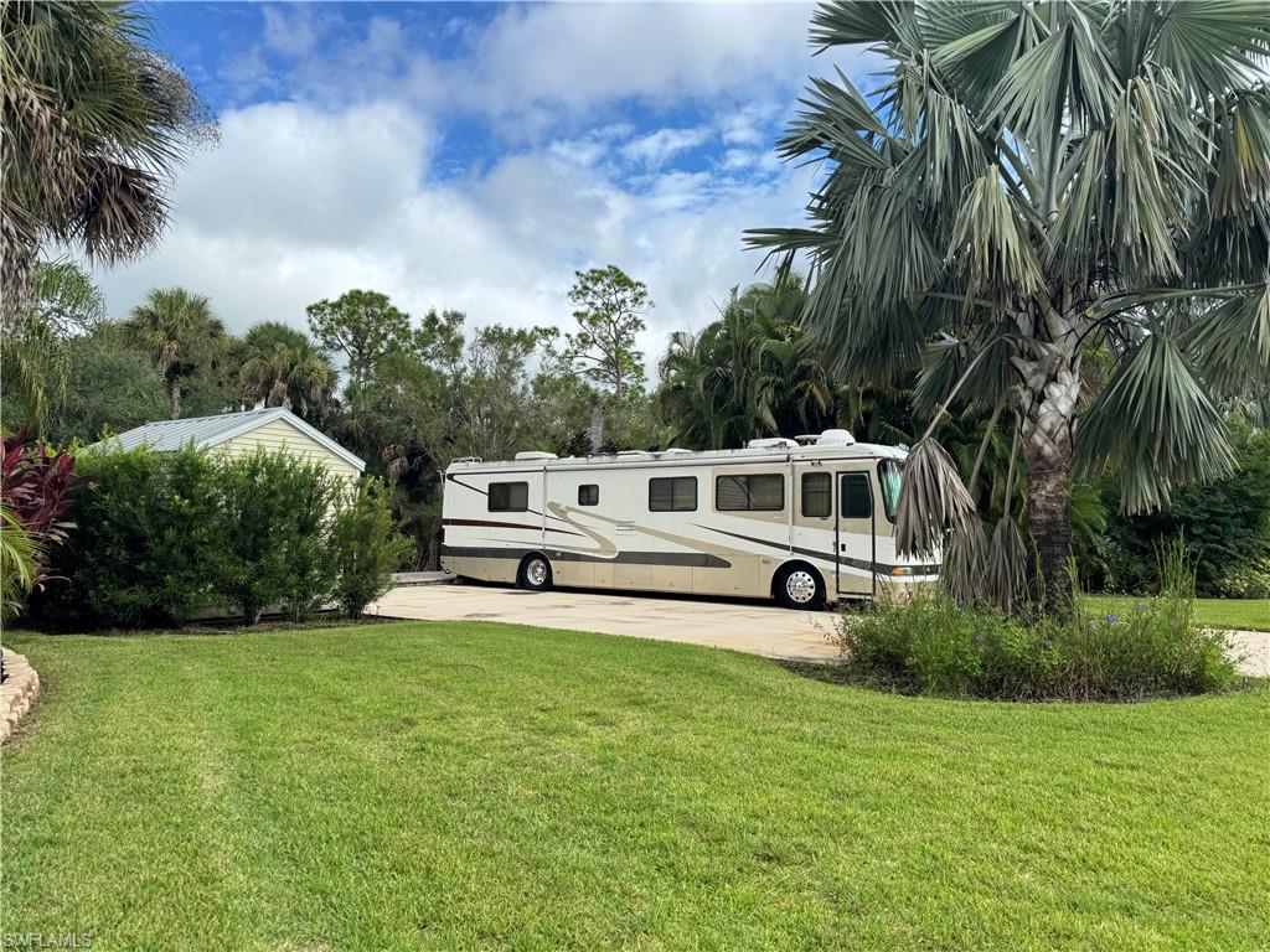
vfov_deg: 56.8
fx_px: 881
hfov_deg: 71.6
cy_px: 476
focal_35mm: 24
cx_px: 635
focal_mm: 6.76
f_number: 1.78
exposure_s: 1/1311
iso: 80
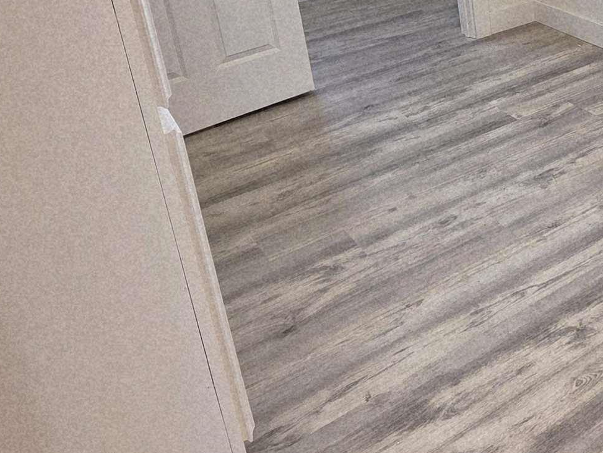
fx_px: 714
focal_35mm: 41
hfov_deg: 40.1
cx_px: 606
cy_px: -4
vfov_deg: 32.3
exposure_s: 1/120
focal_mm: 2.2
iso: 50
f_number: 1.9
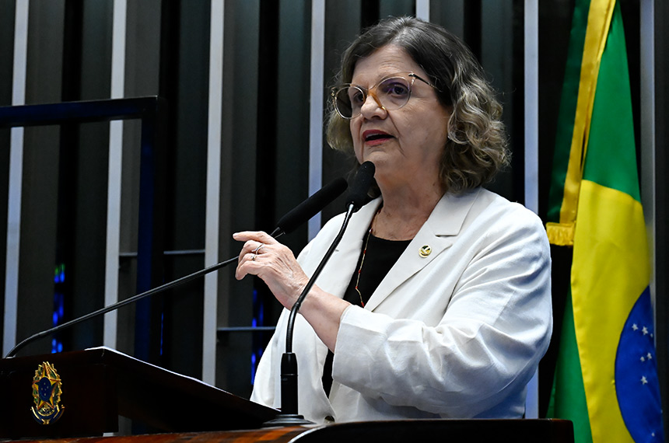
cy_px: 222
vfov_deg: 12.3
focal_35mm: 111
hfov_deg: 18.5
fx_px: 2059
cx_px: 334
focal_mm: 74
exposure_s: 1/100
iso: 6400
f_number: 7.1
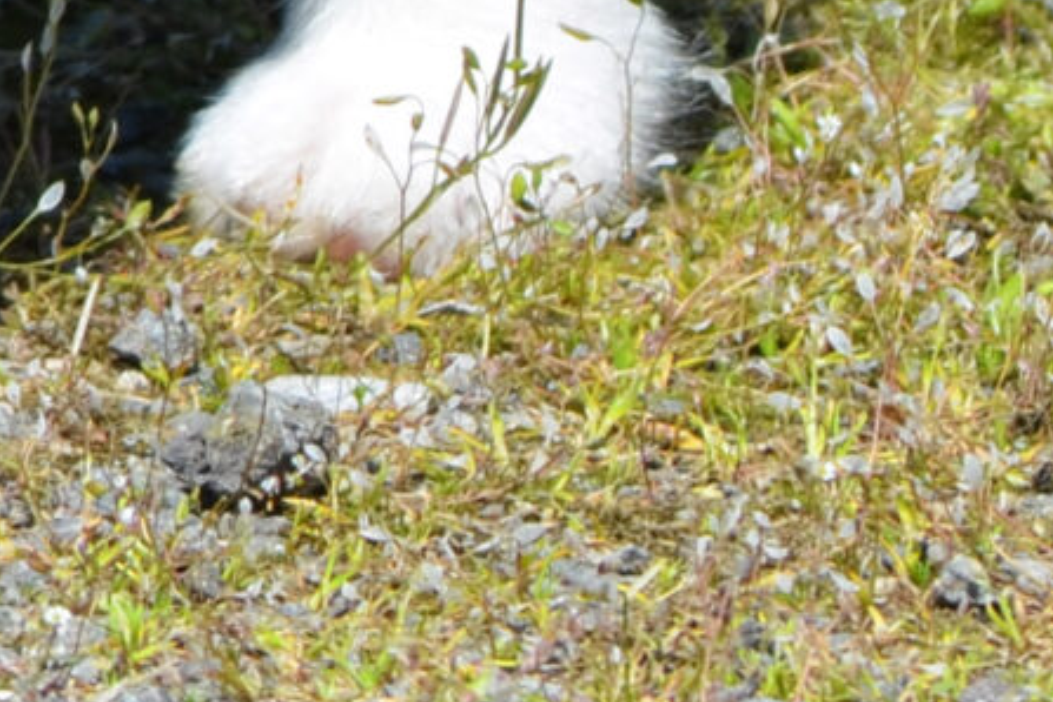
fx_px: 29072
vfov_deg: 1.4
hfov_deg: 2.1
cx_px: -1004
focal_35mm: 994
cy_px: -1159
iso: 100
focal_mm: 116
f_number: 8
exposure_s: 1/320
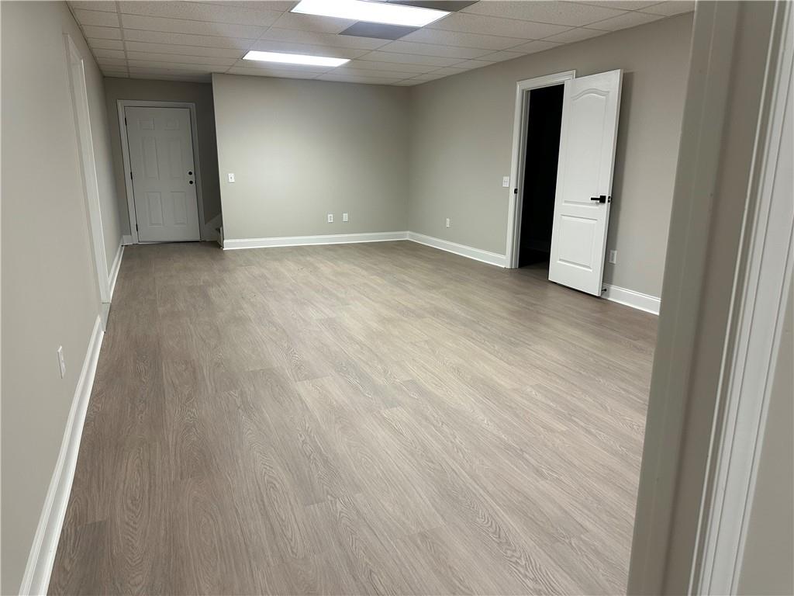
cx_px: 397
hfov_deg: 71.6
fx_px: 550
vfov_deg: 56.8
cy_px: 298
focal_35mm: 24
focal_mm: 6.86
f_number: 1.78
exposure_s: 1/120
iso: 200
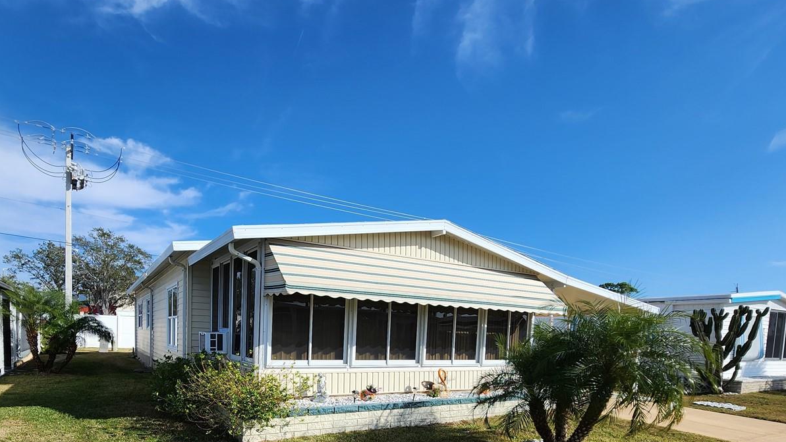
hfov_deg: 88.7
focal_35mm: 19
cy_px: 368
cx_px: 325
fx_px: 396
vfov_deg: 53.5
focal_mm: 2.2
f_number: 2.2
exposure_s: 1/2551
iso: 50
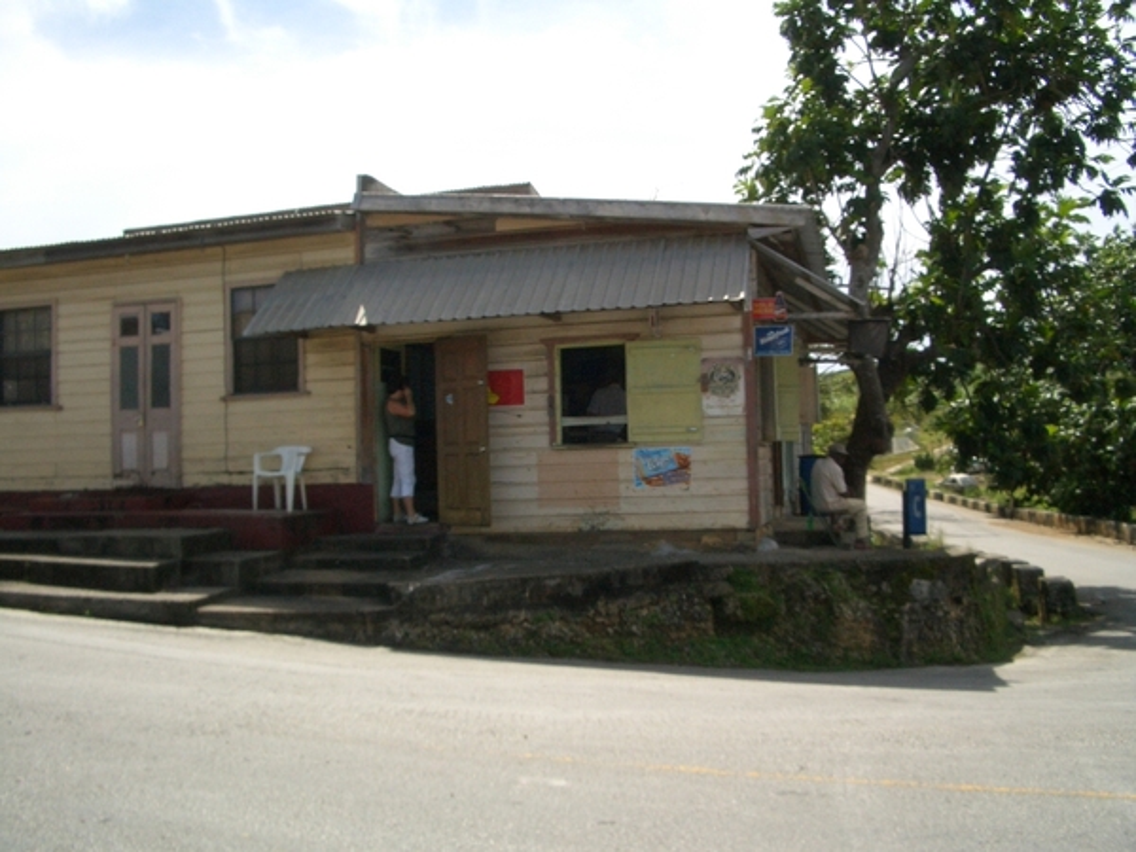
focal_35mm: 35
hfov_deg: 52.6
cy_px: 426
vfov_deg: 40.7
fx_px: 1149
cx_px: 568
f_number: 4.3
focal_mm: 5.8
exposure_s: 1/1250
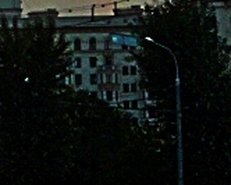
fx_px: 1416
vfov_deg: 7.4
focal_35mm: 207
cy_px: -50
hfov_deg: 9.2
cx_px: -63
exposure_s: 1/400
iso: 100
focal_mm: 5.3
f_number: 4
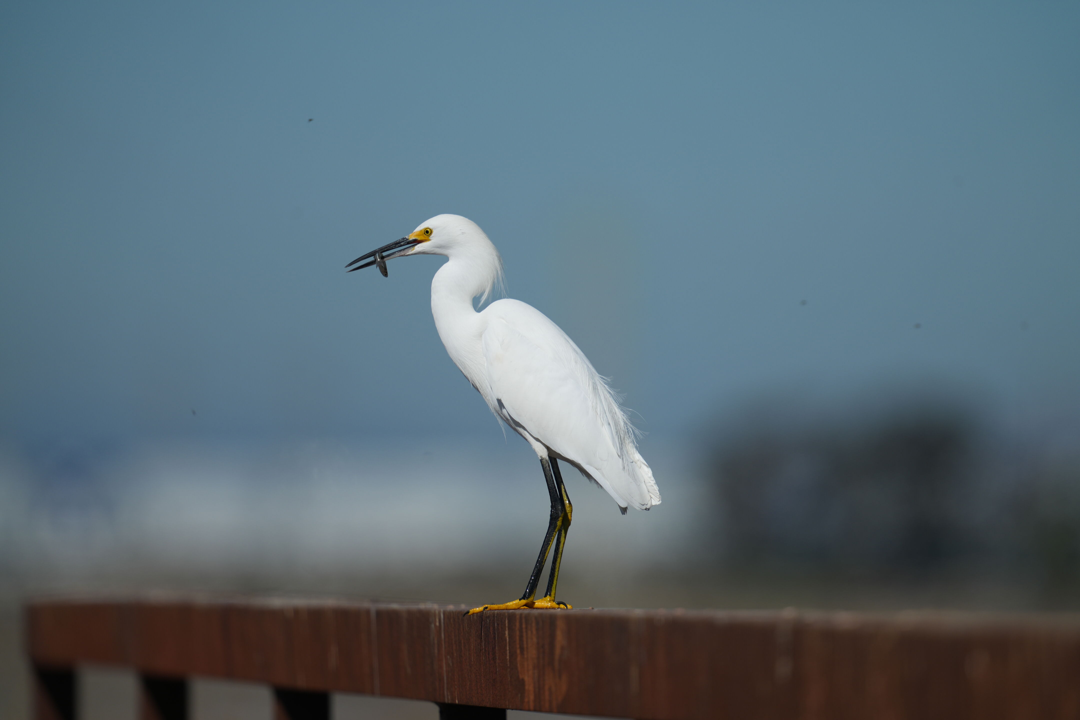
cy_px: 360
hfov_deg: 3.4
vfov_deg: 2.3
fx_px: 17999
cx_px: 540
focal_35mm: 600
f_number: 5.6
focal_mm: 600
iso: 200
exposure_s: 1/2000
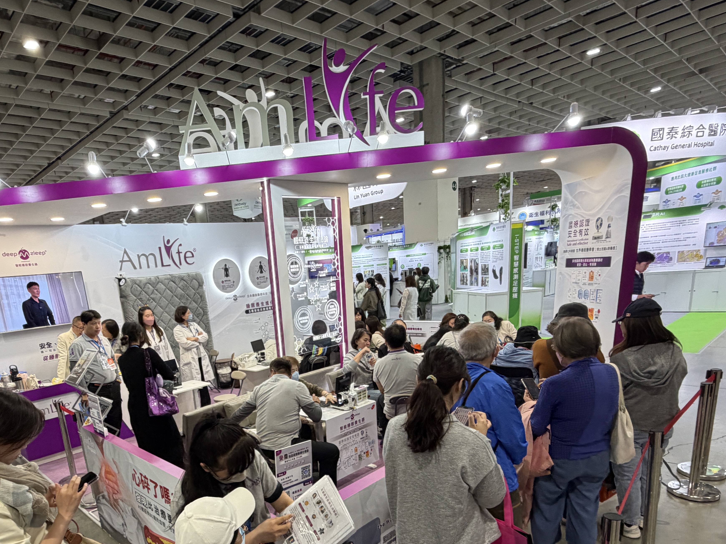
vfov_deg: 56.3
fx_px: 482
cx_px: 289
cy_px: 402
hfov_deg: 73.1
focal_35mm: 23
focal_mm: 2.22
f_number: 2.2
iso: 200
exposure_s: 1/120
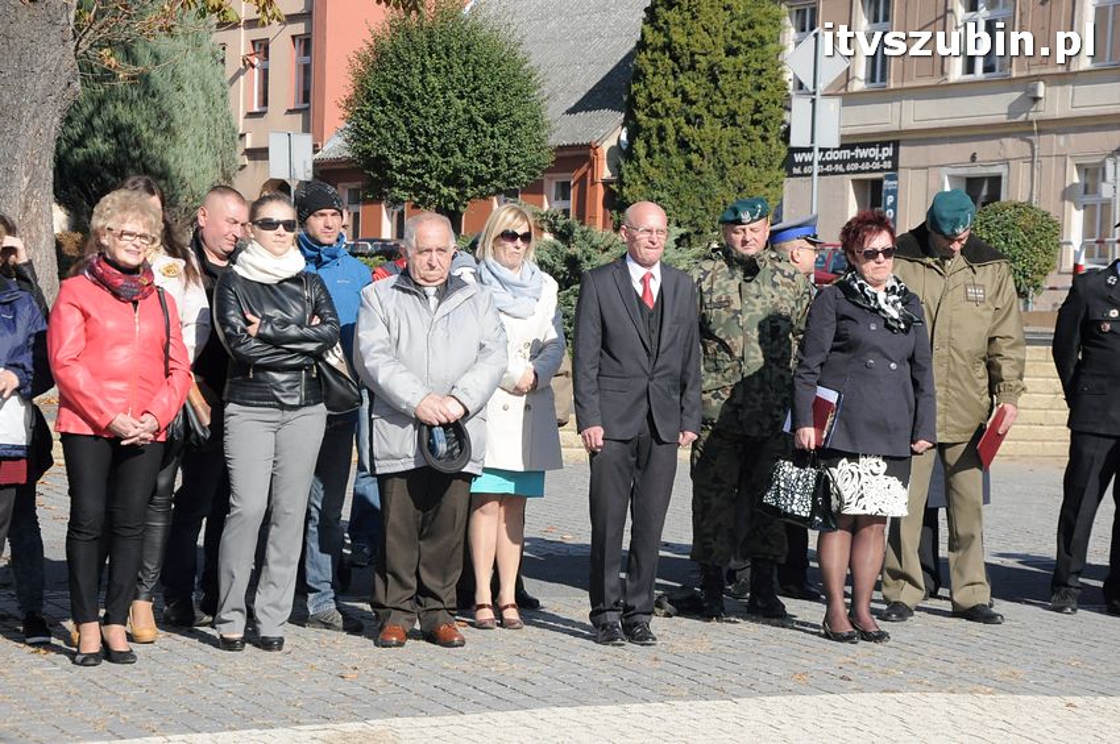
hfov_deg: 21.9
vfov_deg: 14.7
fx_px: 2890
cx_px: 560
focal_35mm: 93
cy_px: 372
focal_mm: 62
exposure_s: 1/1600
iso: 1000
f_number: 10
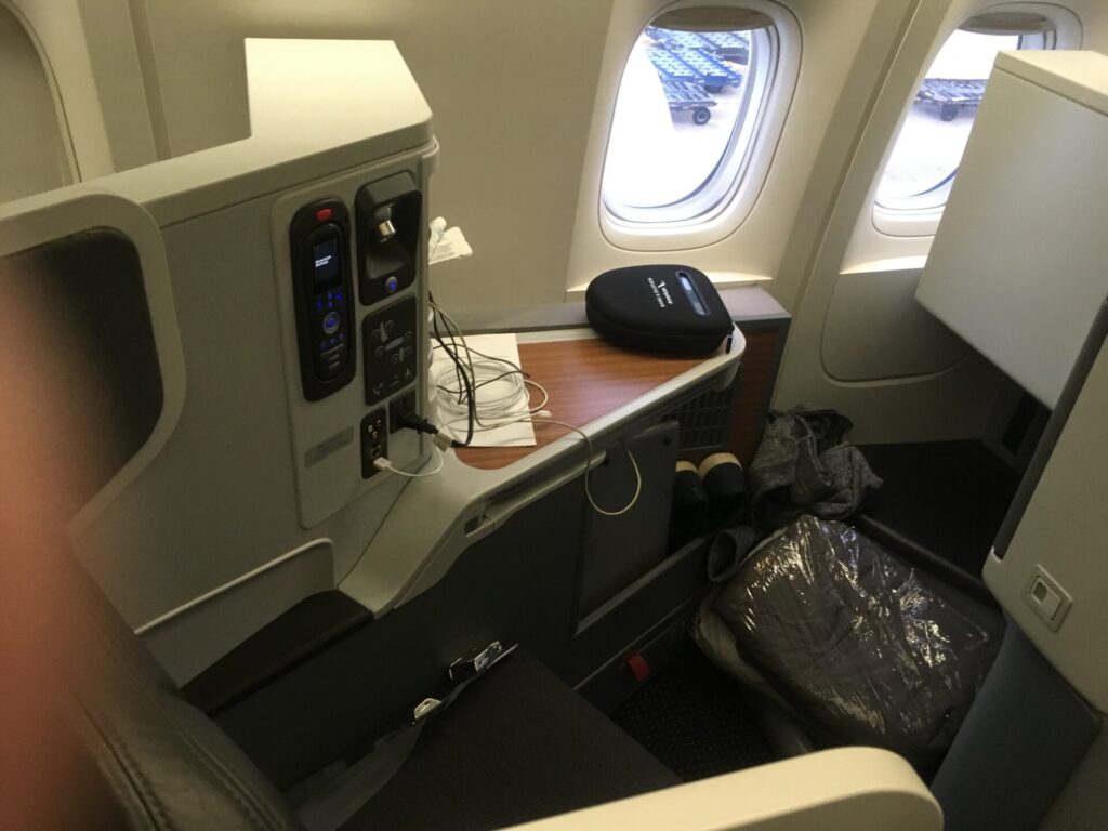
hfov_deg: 61.7
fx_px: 928
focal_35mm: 29
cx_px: 554
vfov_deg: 48.2
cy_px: 416
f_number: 2.2
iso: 200
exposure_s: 1/20
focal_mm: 4.15
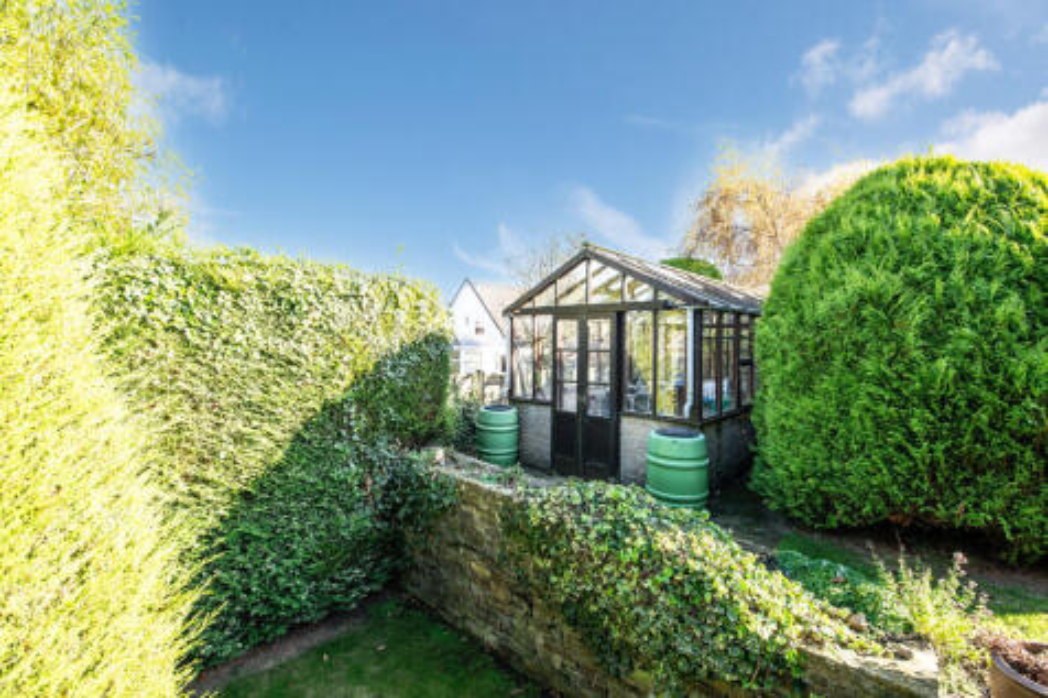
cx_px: 524
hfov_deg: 100.4
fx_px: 436
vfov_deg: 77.3
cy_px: 349
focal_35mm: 15
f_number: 5.6
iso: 200
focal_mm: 15
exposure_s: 1/125
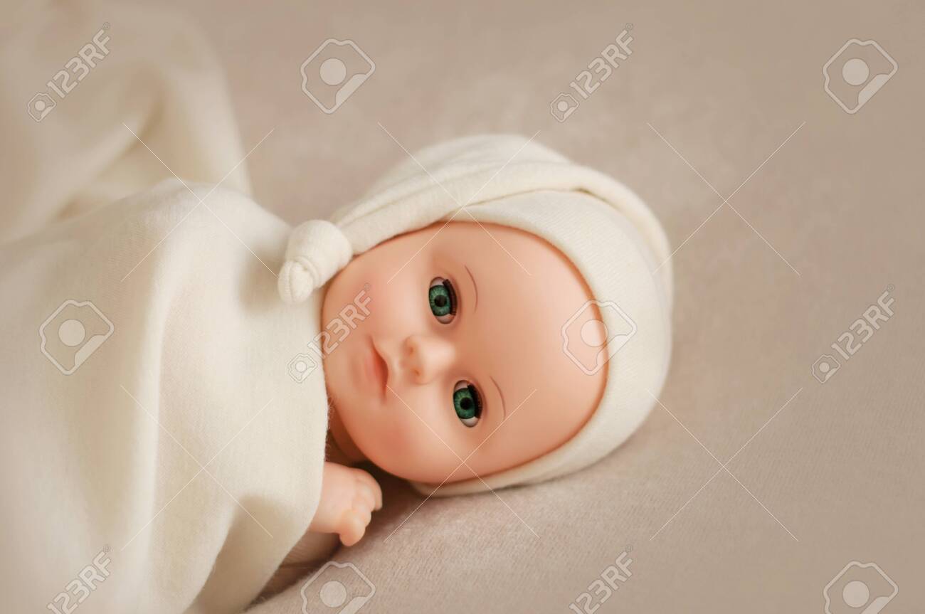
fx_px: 1924
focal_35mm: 75
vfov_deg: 18.1
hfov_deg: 27.0
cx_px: 462
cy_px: 307
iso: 160
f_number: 2.2
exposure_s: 1/160
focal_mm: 50
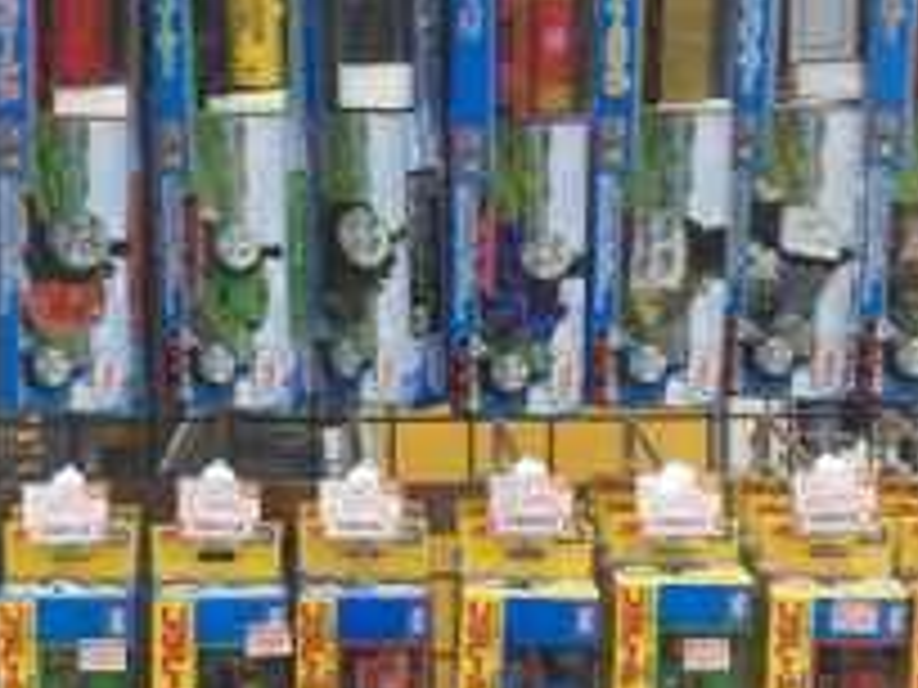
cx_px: 306
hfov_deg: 21.5
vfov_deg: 16.2
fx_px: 2413
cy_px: 315
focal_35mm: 91
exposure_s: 1/60
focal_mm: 4.15
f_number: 2.2
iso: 40
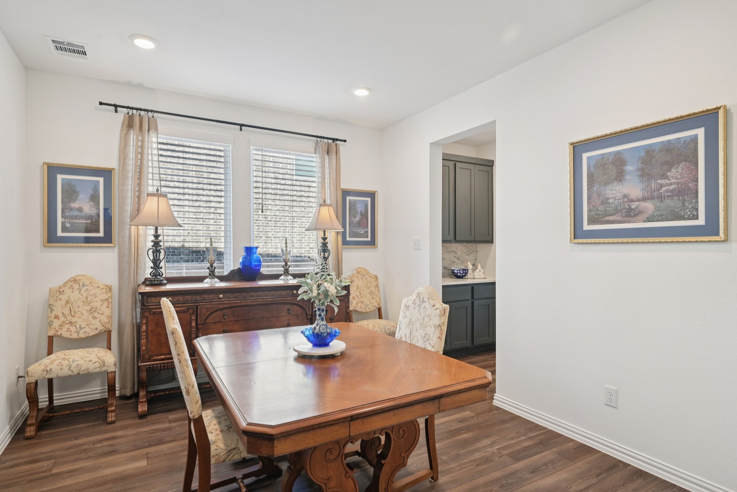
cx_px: 368
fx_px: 389
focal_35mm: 19
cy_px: 246
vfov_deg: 64.5
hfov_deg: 86.9
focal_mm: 19
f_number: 8
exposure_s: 1/60
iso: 400
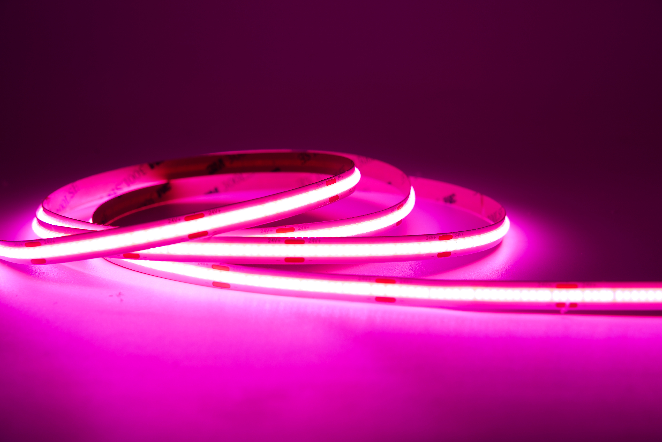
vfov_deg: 20.3
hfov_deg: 30.1
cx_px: 331
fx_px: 1232
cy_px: 221
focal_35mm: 67
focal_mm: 67
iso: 50
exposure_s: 1/60
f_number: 9
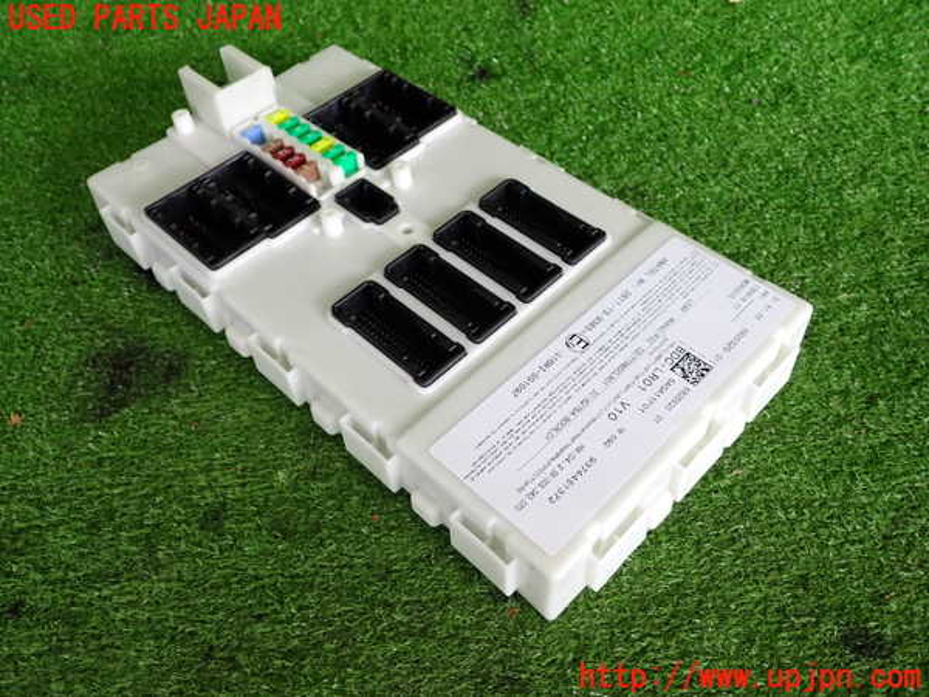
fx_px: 805
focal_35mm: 30
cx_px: 464
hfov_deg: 60.0
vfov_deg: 46.8
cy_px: 348
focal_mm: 5.4
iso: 200
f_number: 2.3
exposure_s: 1/60
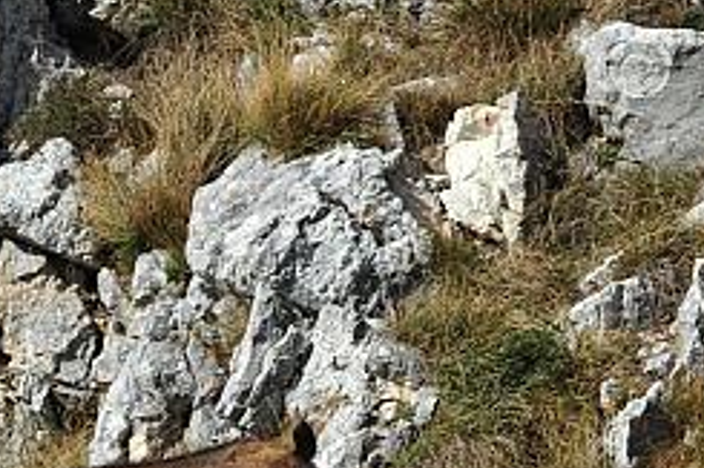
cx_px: 747
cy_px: 363
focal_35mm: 846
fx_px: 16532
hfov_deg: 2.4
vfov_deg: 1.6
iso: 320
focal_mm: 230
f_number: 13
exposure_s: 1/640
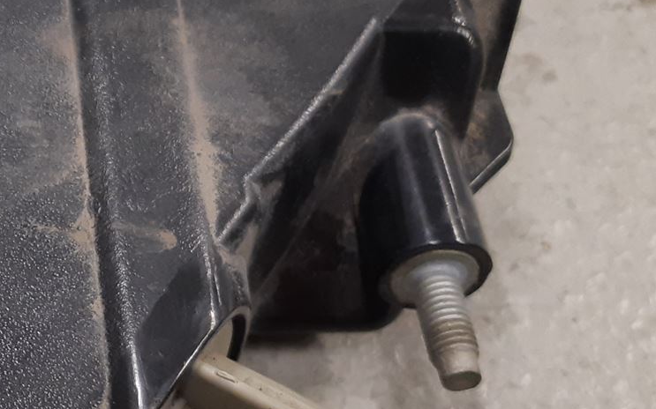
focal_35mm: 76
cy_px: 235
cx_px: -134
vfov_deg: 17.1
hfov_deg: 24.5
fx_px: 1358
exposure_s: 1/50
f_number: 1.7
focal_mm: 3.93
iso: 125
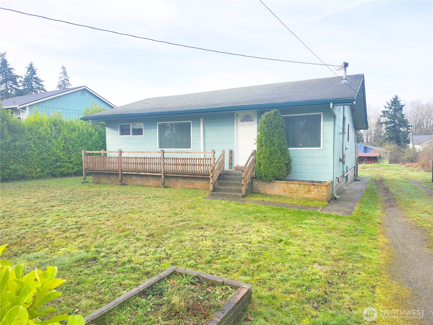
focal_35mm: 23
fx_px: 288
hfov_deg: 73.9
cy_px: 162
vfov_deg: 58.9
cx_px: 216
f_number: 1.8
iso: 25
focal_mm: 5.5
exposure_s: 1/591
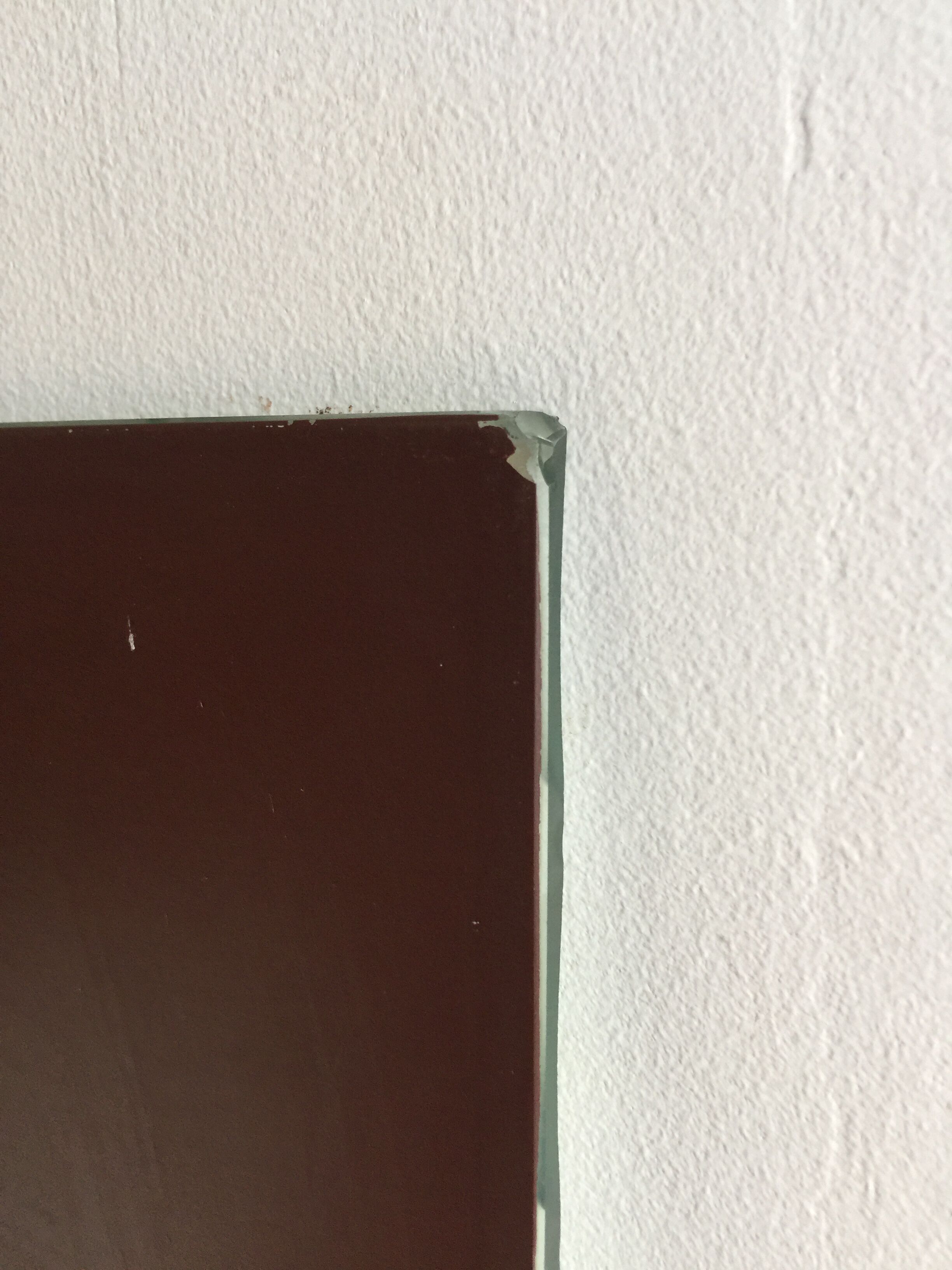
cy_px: 635
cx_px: 476
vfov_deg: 61.7
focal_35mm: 29
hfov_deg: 48.2
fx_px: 1063
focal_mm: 4.15
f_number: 2.2
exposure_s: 1/17
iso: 80
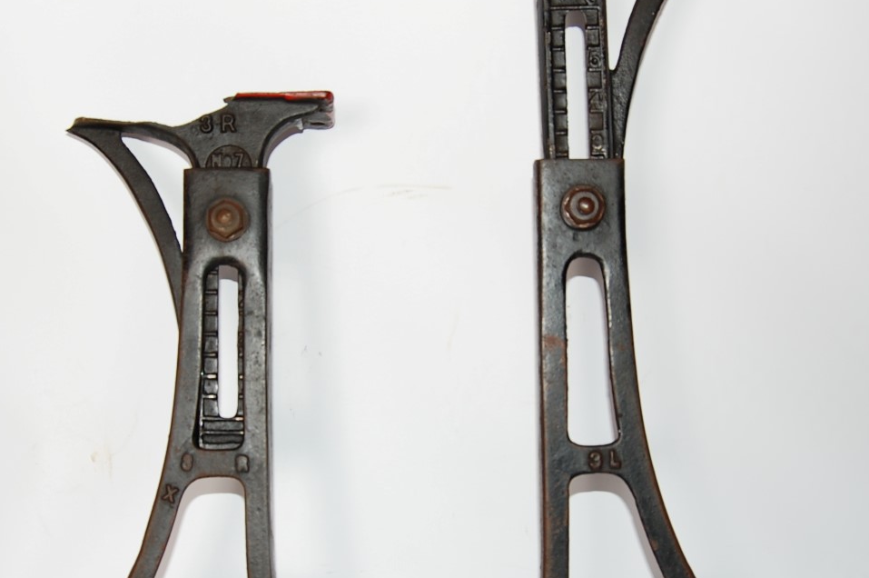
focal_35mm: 56
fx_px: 1350
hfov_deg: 35.7
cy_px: 347
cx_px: 410
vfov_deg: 24.1
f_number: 5.6
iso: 200
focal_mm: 22
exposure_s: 1/125
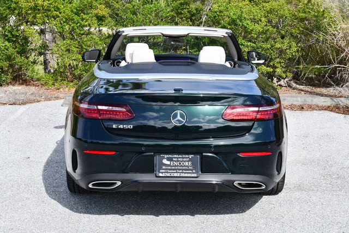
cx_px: 174
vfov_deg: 19.0
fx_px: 699
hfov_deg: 28.0
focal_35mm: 72
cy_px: 116
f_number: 8
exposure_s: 1/250
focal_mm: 36
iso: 160
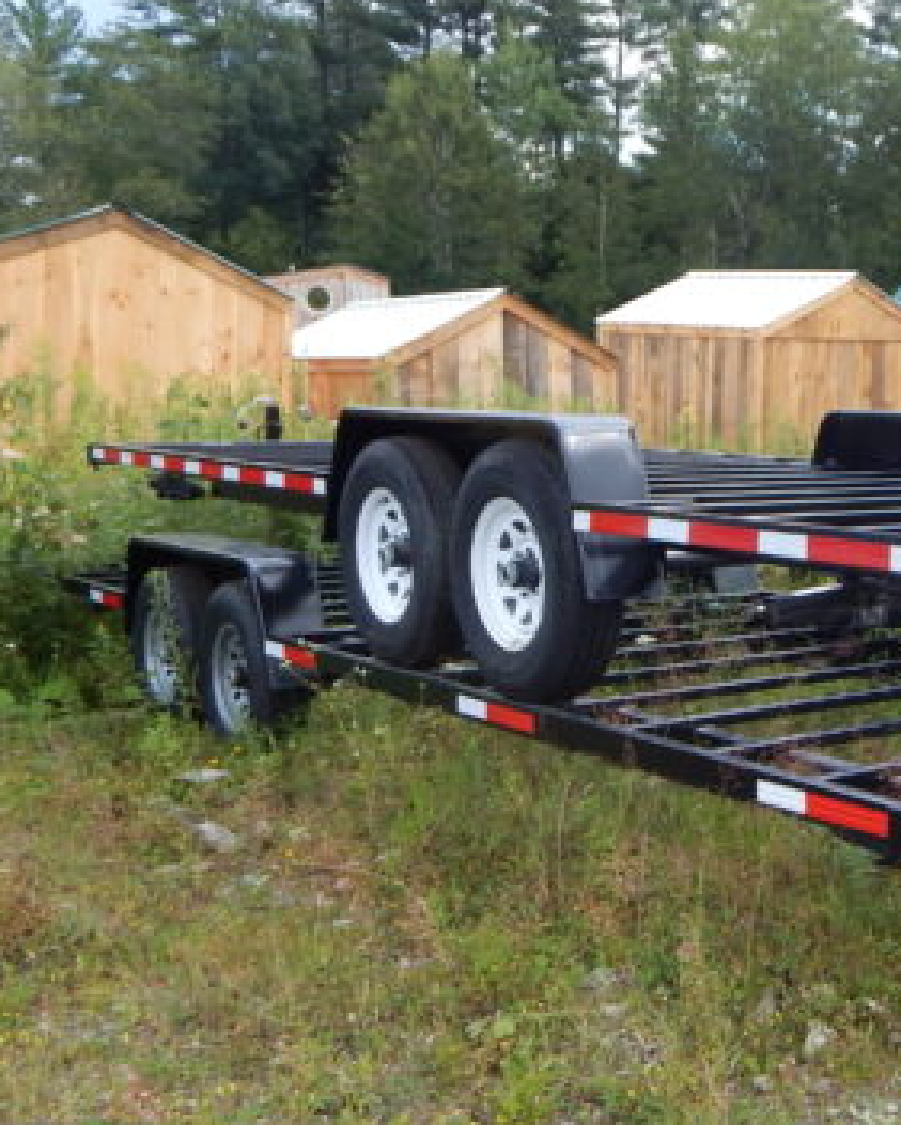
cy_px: 577
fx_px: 1566
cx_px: 846
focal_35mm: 47
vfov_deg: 39.5
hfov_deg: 30.4
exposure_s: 1/400
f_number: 3
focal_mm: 4
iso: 125
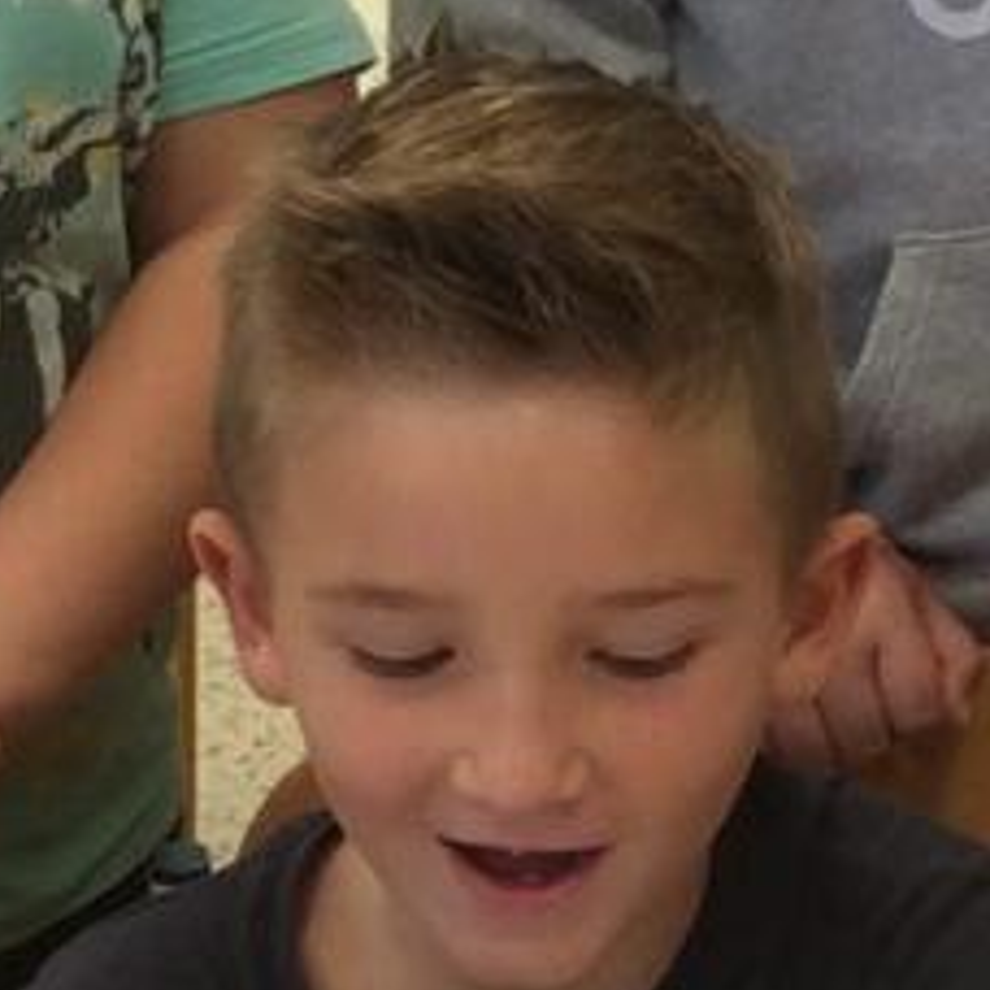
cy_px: 206
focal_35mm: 166
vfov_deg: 10.5
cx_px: 1055
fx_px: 5371
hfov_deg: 10.4
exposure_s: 1/50
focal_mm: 3.3
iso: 40
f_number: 2.4
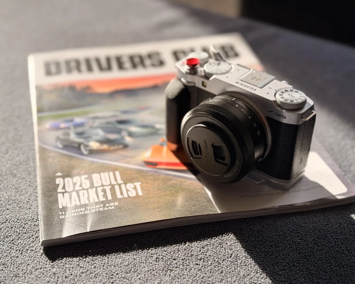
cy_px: 141
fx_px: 536
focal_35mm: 51
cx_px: 177
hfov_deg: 36.7
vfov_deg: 29.7
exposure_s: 1/625
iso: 64
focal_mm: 6.8
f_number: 1.8
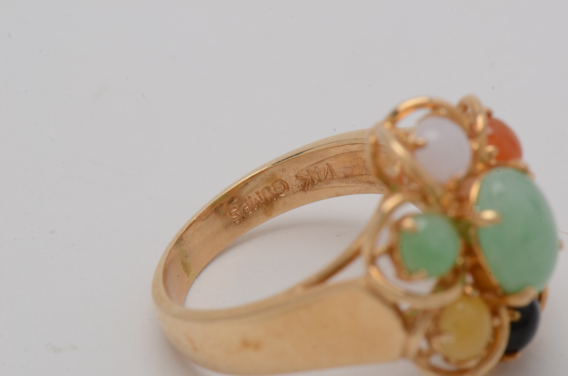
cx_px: 284
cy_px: 188
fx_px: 2007
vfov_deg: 10.7
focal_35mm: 128
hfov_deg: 16.1
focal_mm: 85
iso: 200
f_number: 22
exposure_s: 1/125
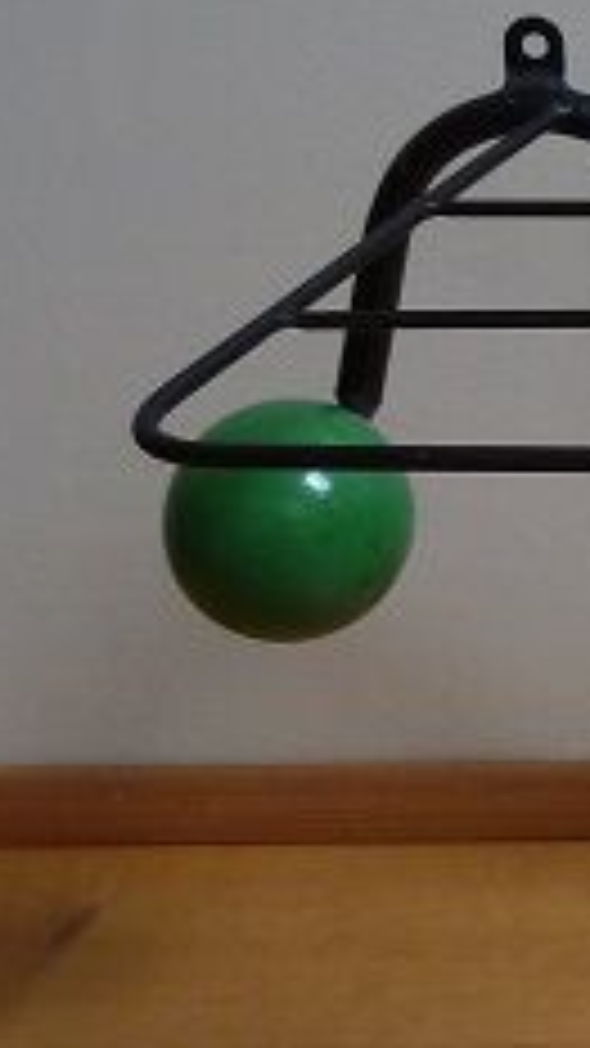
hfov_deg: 9.8
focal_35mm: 112
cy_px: 117
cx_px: 1324
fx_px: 3116
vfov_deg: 18.8
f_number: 3.4
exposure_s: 1/30
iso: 160
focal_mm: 5
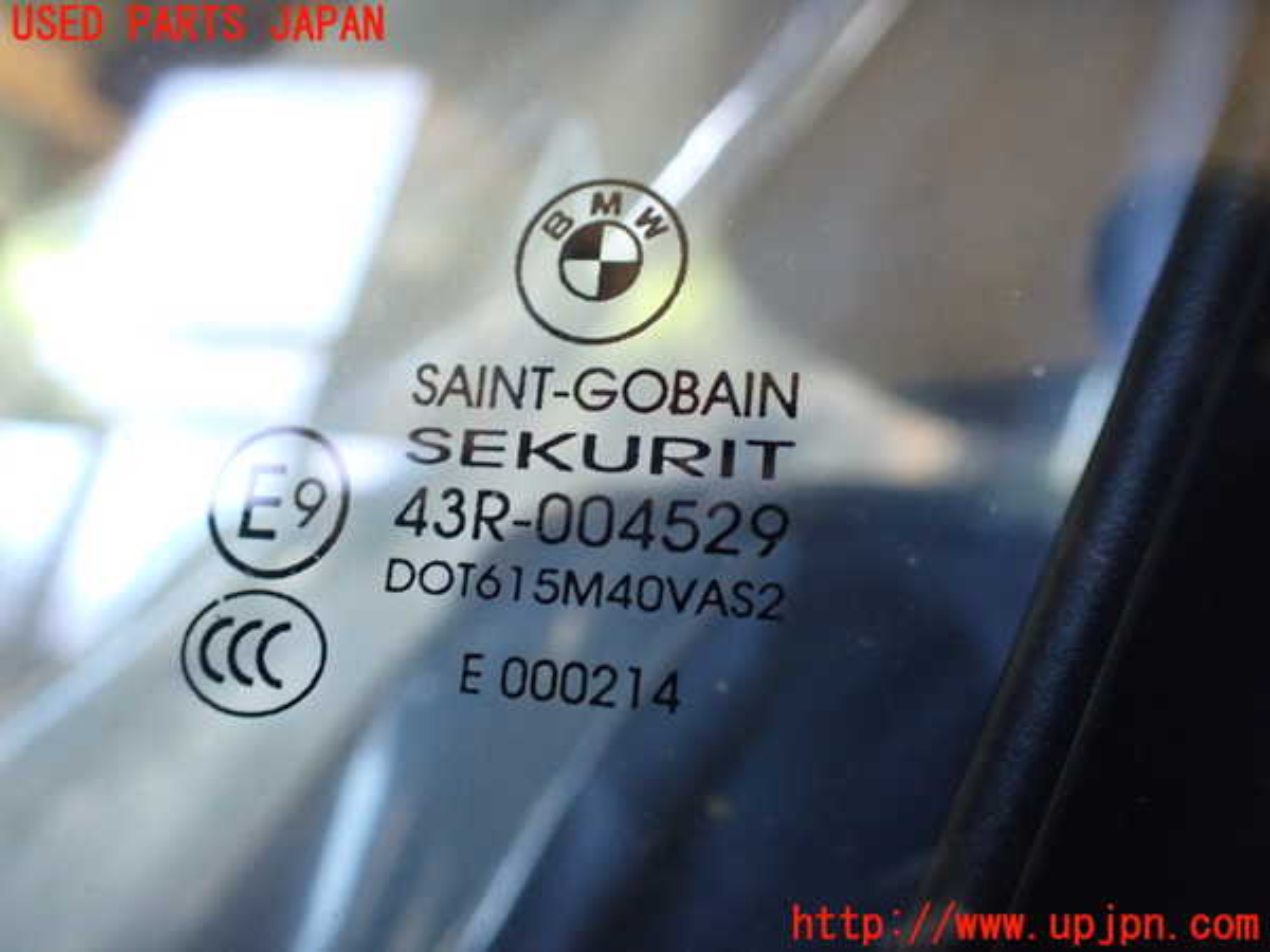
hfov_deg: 60.0
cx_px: 635
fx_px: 1101
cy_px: 476
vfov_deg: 46.8
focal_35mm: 30
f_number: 2.3
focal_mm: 5.4
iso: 800
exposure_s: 1/30
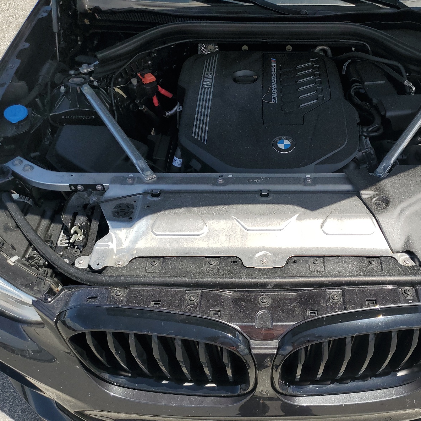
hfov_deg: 52.0
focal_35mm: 31
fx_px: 427
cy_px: 208
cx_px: 263
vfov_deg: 52.5
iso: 50
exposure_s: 1/3333
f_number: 1.5
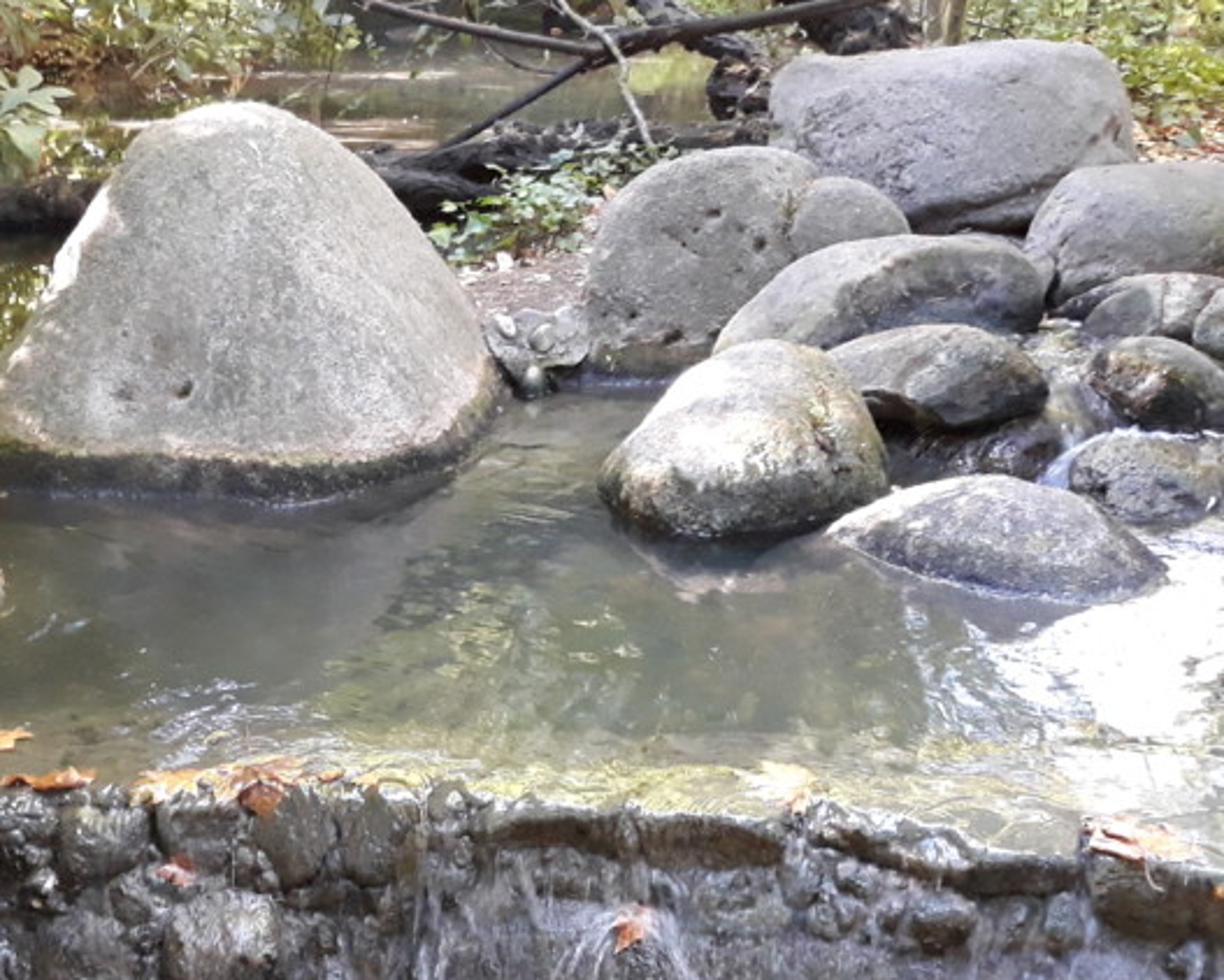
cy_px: 815
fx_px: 1739
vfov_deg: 30.5
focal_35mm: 48
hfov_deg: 38.2
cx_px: 388
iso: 400
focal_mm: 3.71
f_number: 1.7
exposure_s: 1/25
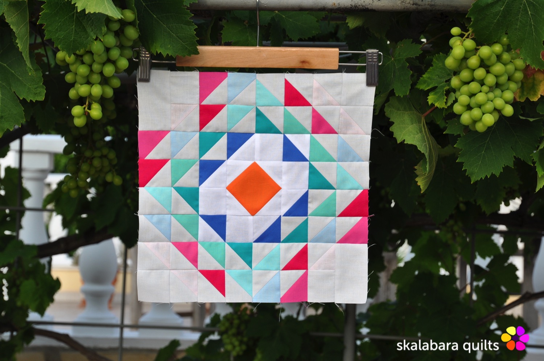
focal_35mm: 82
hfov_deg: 24.7
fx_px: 1245
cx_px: 272
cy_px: 180
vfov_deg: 16.5
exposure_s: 1/200
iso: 200
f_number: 7.1
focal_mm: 55
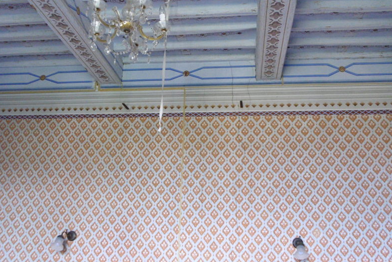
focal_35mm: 37
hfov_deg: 51.9
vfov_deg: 35.9
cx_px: 196
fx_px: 403
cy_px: 125
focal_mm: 6.4
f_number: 3.5
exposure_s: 1/40
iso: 400
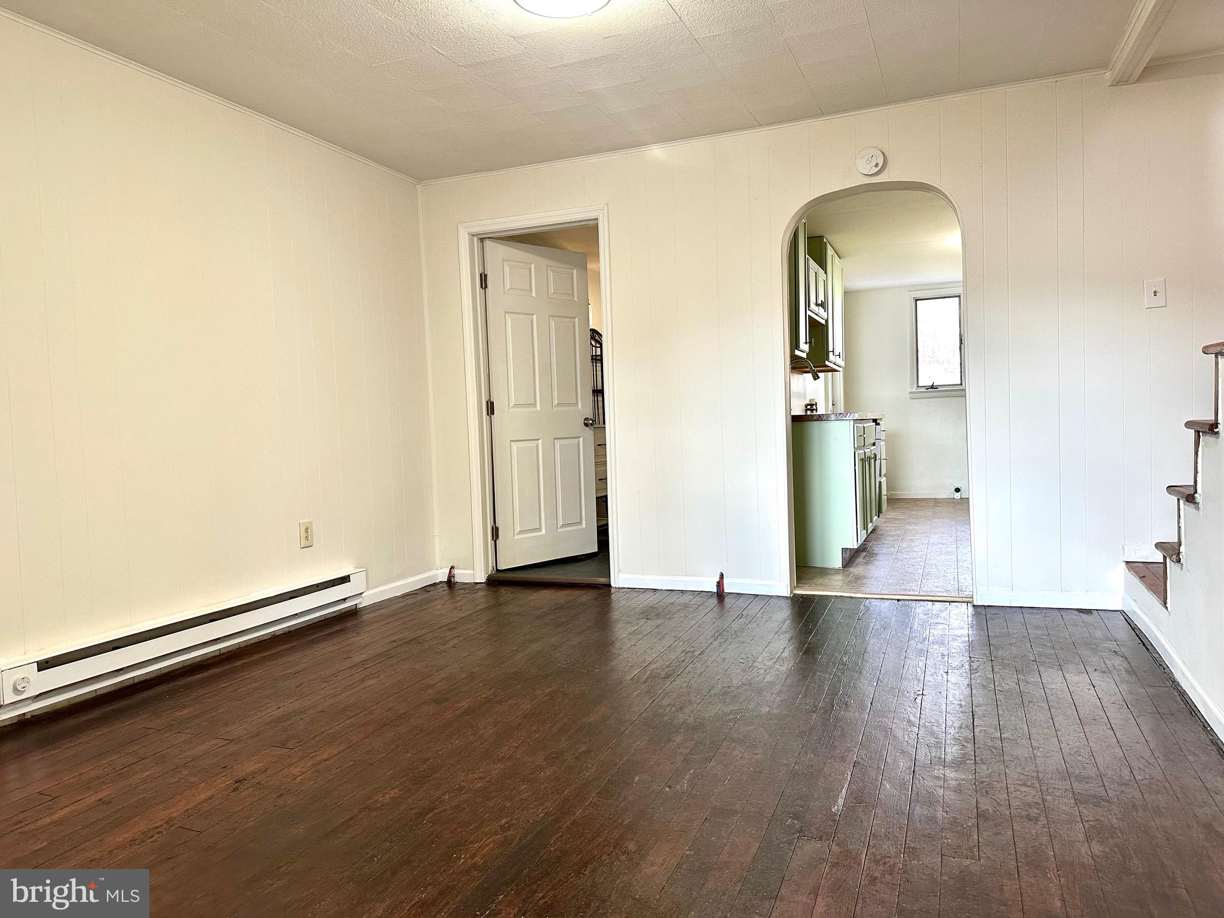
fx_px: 849
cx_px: 612
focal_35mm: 24
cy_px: 459
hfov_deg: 71.6
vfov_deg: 56.8
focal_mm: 6.86
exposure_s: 1/120
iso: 200
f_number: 1.78
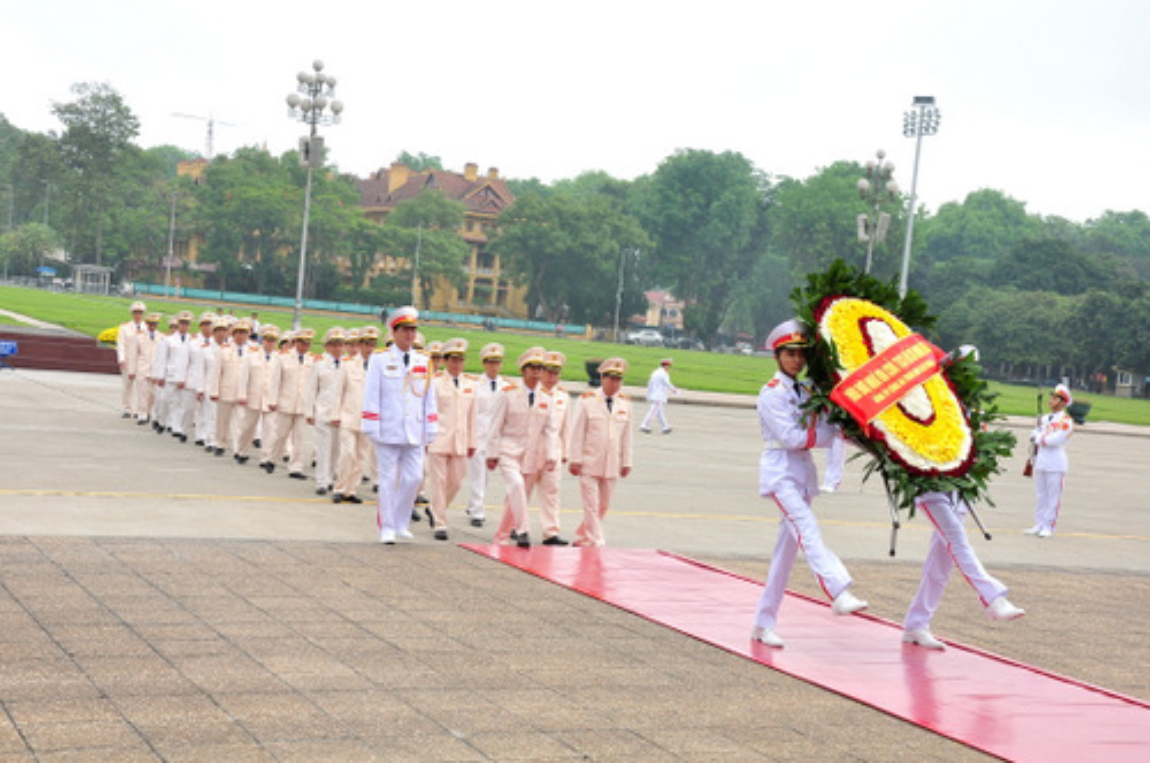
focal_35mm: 52
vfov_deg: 25.7
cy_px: 382
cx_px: 575
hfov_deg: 37.9
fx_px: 1675
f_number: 8
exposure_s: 1/125
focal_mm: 35
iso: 250
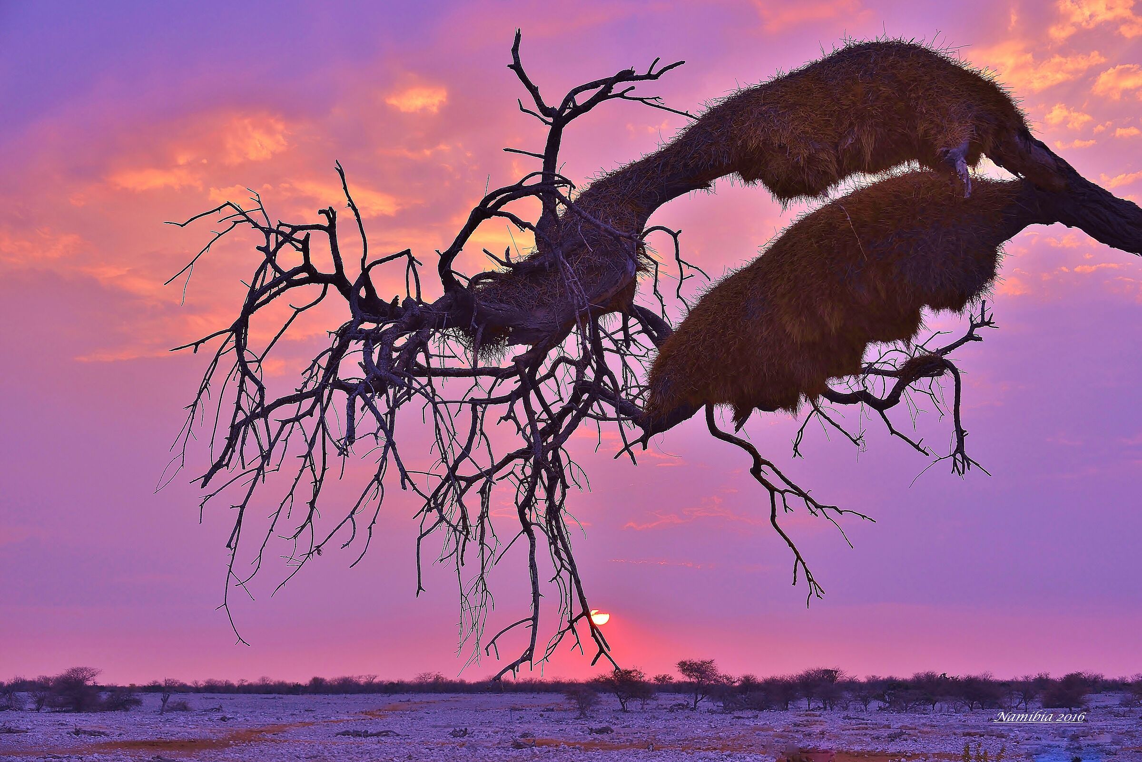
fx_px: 1840
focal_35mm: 58
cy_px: 381
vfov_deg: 23.4
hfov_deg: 34.5
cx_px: 571
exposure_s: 1/125
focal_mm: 58
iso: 200
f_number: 5.6
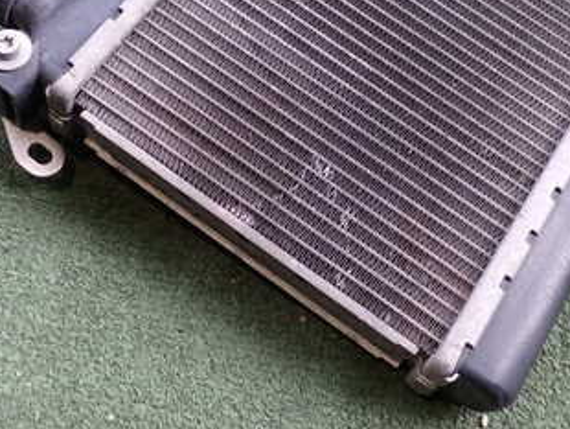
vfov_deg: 24.7
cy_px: 66
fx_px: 956
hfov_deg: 33.2
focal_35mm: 58
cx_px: 303
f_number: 2.3
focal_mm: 5.4
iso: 200
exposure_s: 1/100
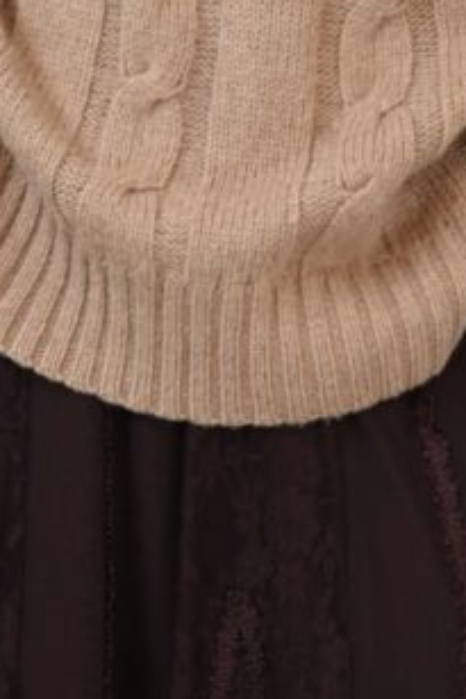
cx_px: 191
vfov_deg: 15.8
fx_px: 2424
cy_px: 815
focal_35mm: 125
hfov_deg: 11.0
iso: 640
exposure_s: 1/100
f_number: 5
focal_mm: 40
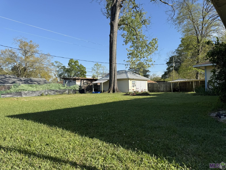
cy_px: 85
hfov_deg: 71.6
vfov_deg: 56.8
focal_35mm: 24
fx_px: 157
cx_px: 113
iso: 80
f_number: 1.78
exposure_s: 1/2801
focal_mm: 6.76
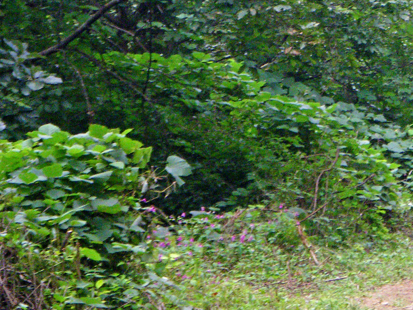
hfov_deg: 8.3
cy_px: 17
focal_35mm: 237
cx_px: 439
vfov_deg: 6.3
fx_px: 2827
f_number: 5
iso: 400
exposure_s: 1/125
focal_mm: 16.7
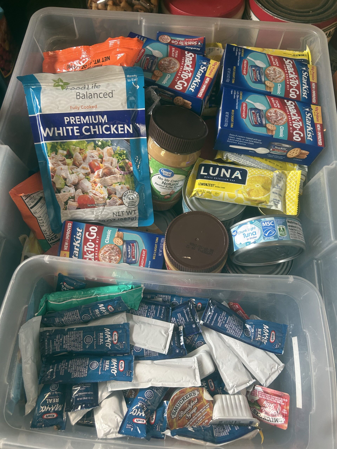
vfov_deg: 67.3
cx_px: 168
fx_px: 337
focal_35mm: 26
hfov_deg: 53.1
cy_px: 224
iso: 200
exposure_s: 1/60
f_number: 1.5
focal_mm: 5.7
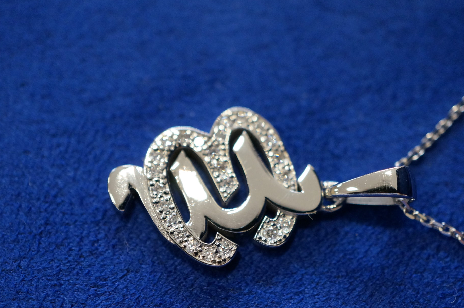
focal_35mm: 63
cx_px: 248
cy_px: 194
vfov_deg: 21.5
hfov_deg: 31.9
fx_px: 811
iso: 1250
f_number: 4
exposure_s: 1/160
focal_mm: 30
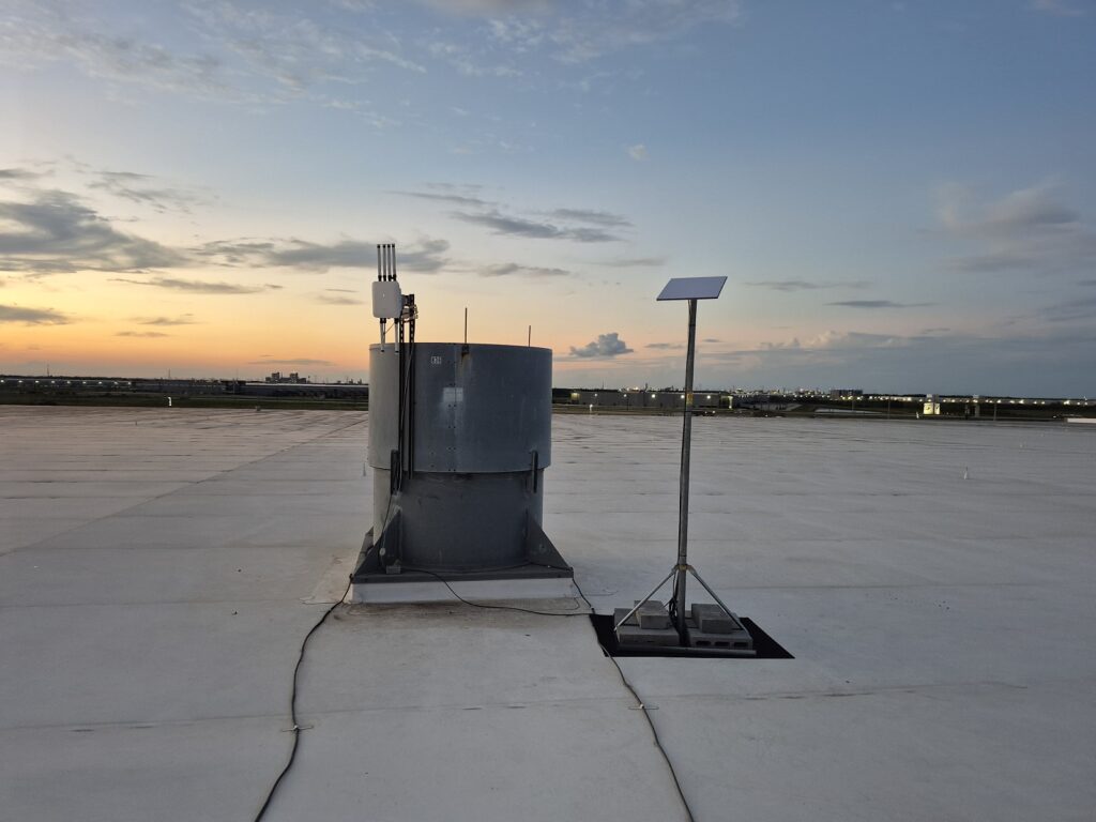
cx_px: 548
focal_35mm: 23
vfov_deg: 58.9
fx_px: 728
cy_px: 411
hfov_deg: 73.9
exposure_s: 1/120
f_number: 1.8
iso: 400
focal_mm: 5.4
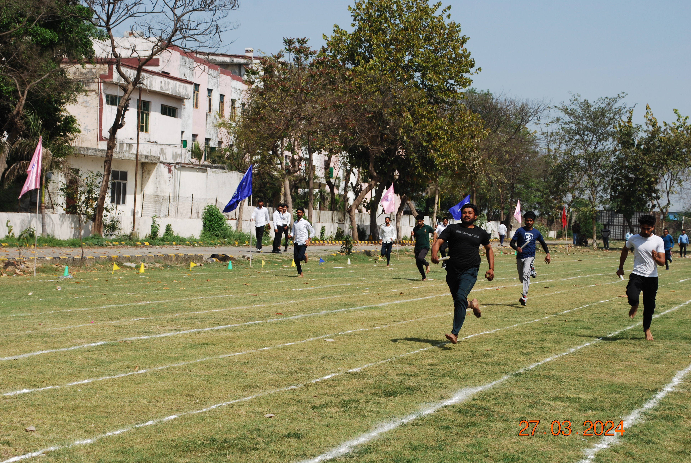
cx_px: 346
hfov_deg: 28.0
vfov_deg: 19.0
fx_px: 1384
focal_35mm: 72
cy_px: 232
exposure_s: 1/320
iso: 100
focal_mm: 48
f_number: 9
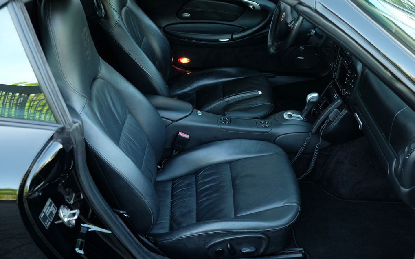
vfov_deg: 29.9
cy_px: 126
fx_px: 486
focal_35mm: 43
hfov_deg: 46.2
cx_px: 208
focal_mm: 27.7
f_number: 3.2
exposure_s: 1/60
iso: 320
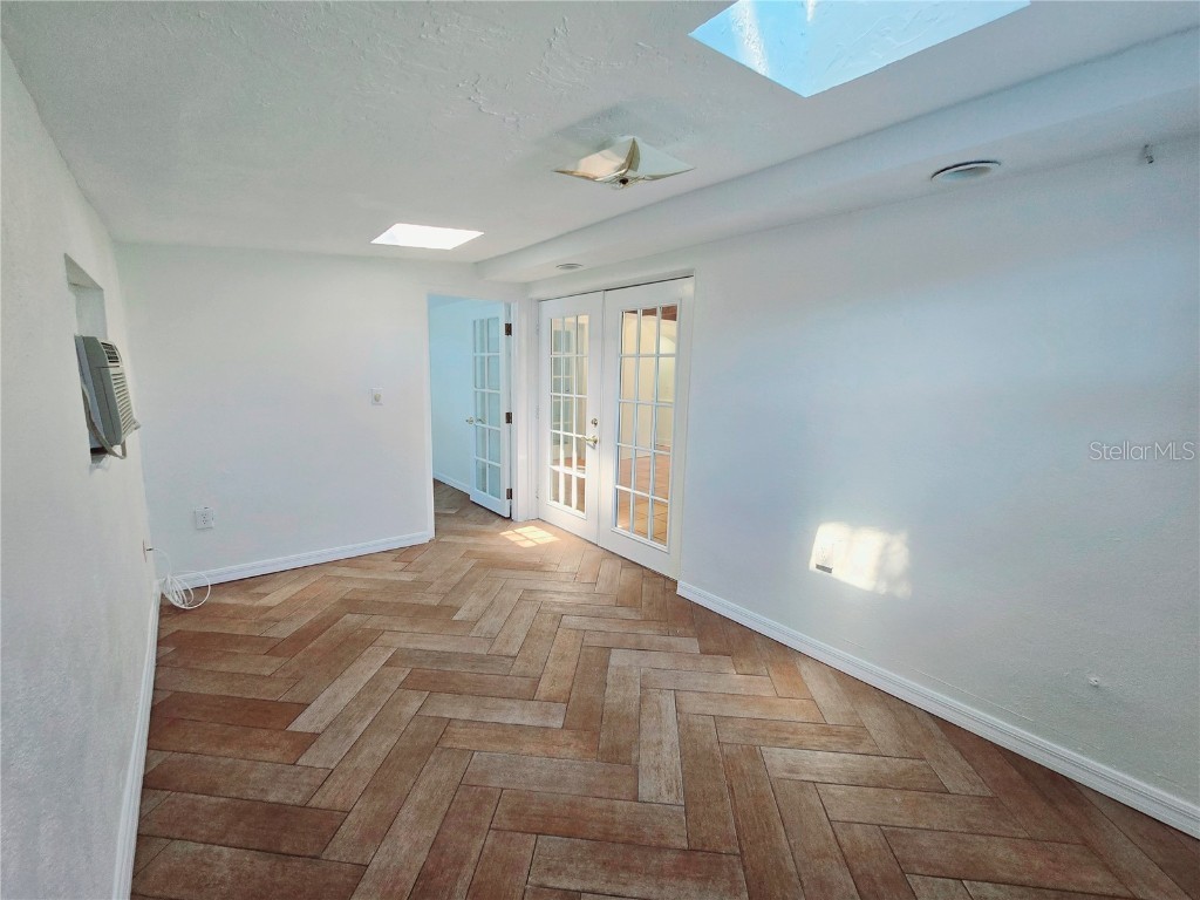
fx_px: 451
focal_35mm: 13
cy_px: 450
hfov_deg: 106.2
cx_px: 600
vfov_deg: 89.9
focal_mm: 2.2
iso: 100
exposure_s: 1/60.2
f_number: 2.2
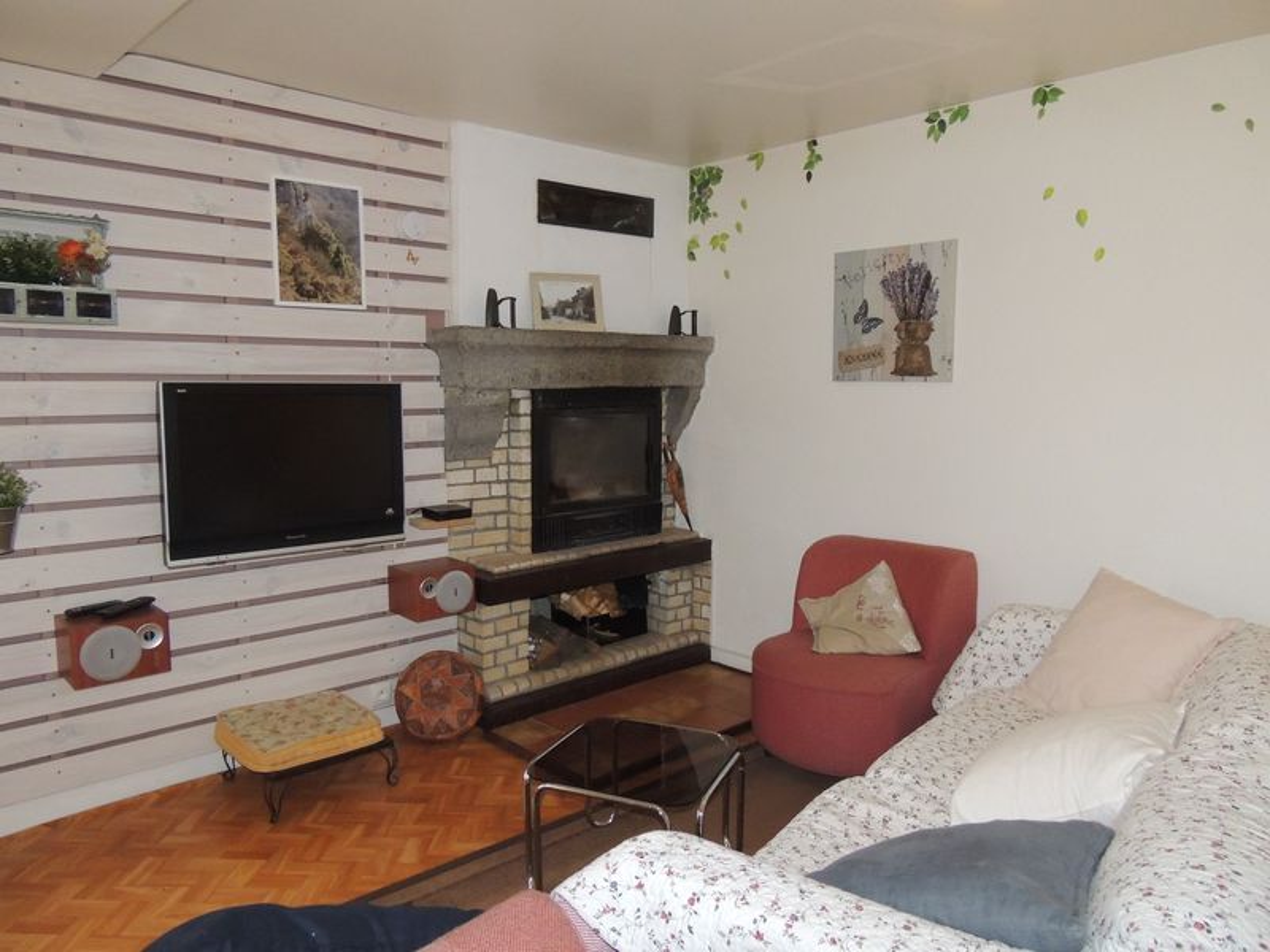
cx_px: 635
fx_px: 881
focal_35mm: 24
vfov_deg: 56.8
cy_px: 476
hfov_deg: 71.6
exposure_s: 1/200
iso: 800
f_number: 3
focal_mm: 4.3
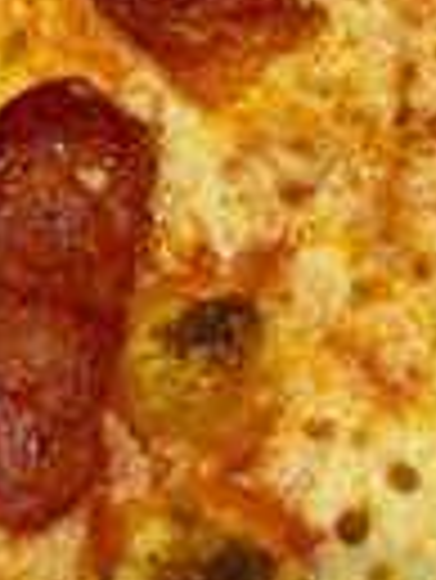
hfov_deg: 18.6
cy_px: 58
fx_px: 1325
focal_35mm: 79
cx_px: 315
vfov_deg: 24.0
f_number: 1.78
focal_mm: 6.86
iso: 100
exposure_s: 1/100
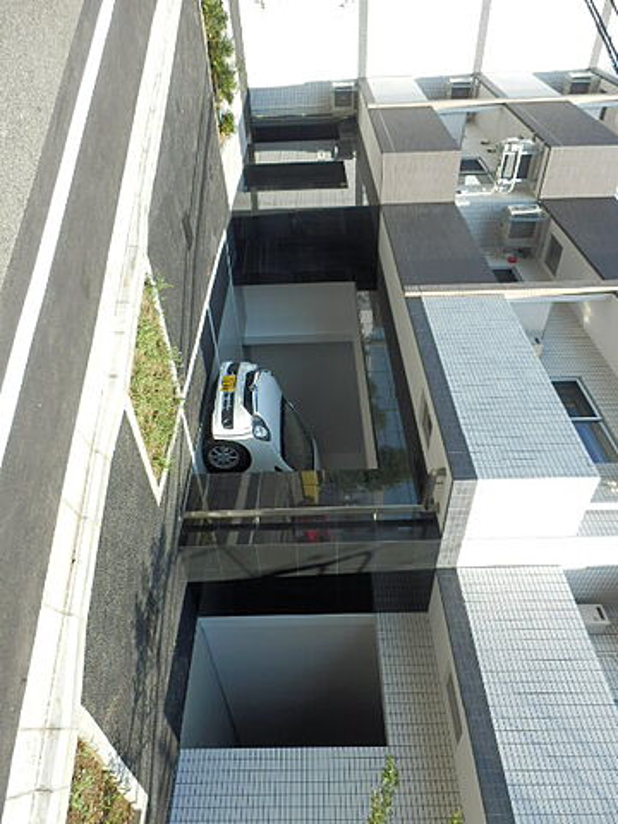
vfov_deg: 71.6
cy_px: 412
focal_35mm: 24
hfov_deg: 56.8
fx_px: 571
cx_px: 309
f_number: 3
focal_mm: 4.2
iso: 80
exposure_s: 1/500
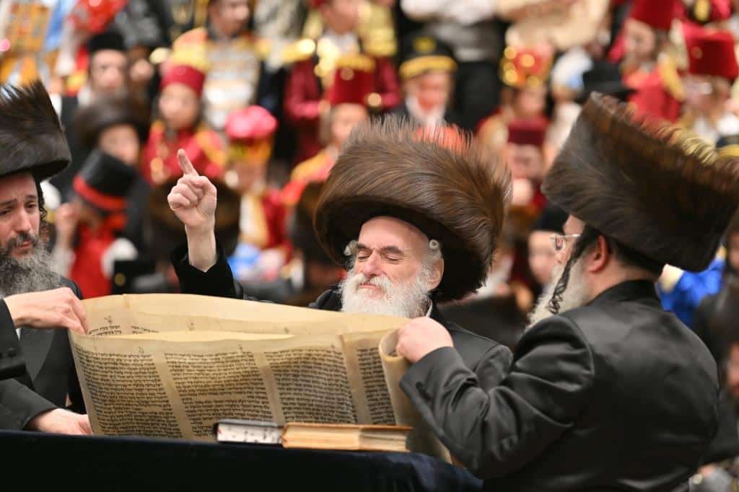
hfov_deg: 7.9
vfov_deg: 5.2
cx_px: 370
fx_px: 5376
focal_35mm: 262
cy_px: 246
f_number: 2.8
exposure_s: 1/160
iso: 160
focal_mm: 175
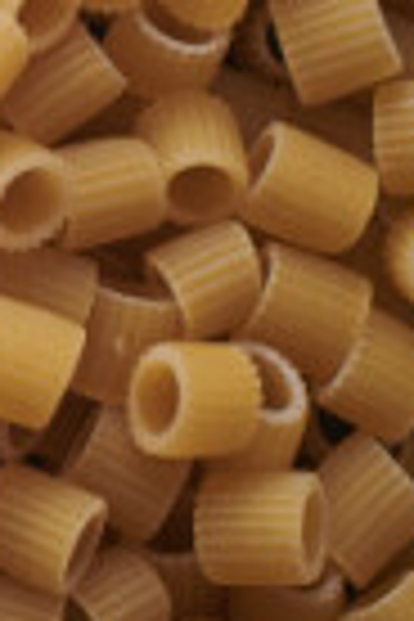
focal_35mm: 289
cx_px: -1318
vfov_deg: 7.0
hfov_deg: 4.3
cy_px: -310
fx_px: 4985
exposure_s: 1/100
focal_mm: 50
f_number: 8
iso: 160
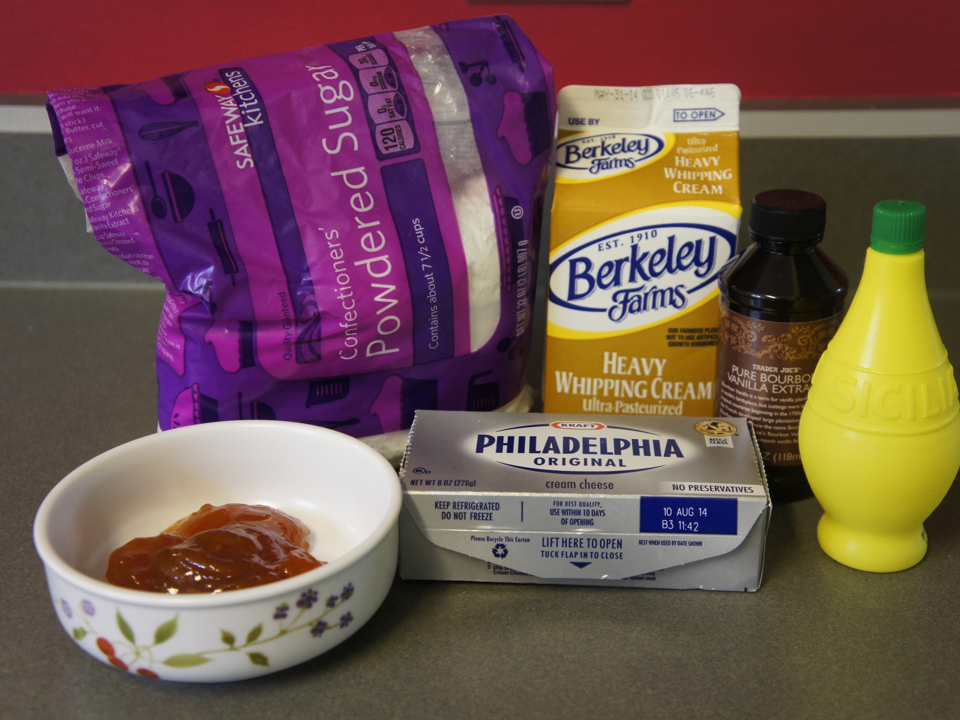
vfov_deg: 28.8
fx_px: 1402
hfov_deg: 37.8
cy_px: 360
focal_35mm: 51
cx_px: 499
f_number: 4.5
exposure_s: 1/50
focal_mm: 31
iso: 800
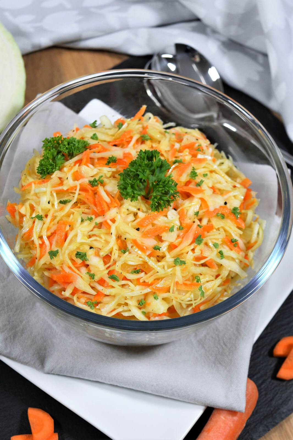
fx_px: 879
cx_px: 146
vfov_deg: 28.1
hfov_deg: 18.9
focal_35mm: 72
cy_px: 220
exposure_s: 1/60
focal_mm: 48
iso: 640
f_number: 5.6
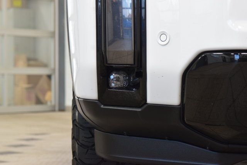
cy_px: 82
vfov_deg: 13.0
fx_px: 721
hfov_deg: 19.5
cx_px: 124
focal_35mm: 105
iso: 1400
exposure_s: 1/30
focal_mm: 70
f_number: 7.1
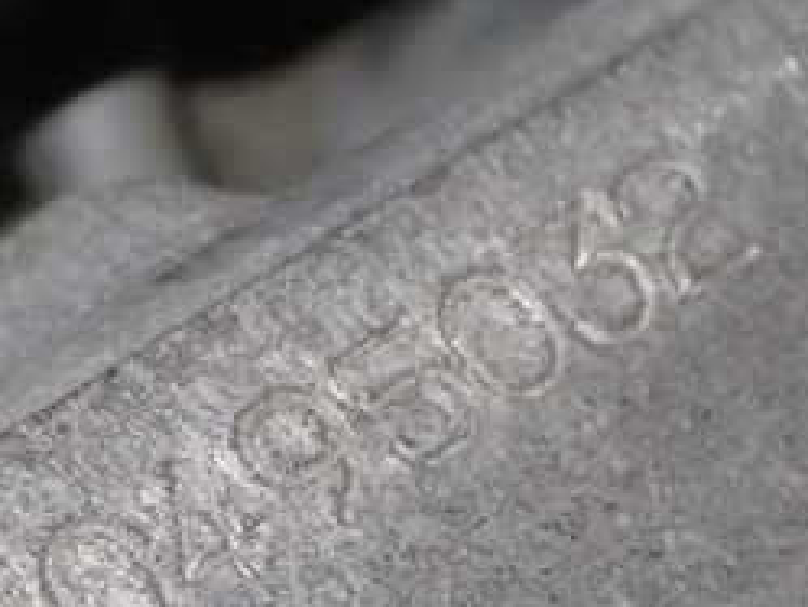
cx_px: 247
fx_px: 5114
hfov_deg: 9.0
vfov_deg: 6.8
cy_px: 542
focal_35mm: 219
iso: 1600
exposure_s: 1/40
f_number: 4.7
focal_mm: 16.48
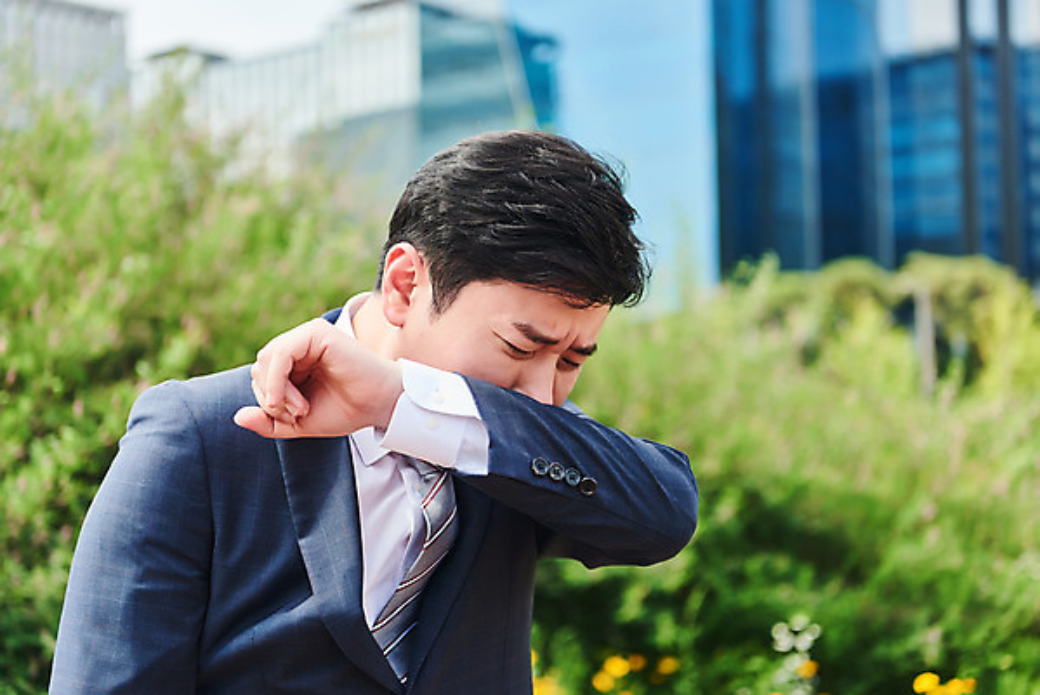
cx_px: 520
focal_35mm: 62
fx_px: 1792
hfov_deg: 32.4
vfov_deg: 21.9
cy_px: 348
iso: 200
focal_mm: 62
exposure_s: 1/800
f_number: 3.5
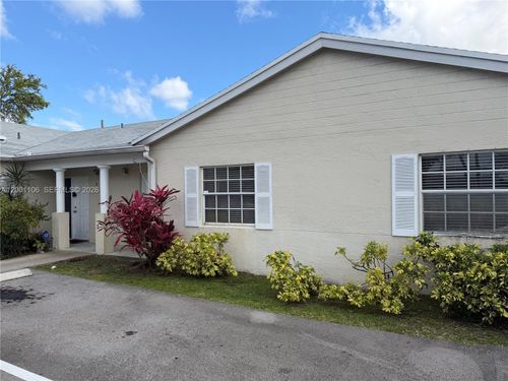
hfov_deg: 71.6
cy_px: 190
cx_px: 254
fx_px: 352
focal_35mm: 24
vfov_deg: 56.8
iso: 80
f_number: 1.78
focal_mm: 6.76
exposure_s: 1/2907
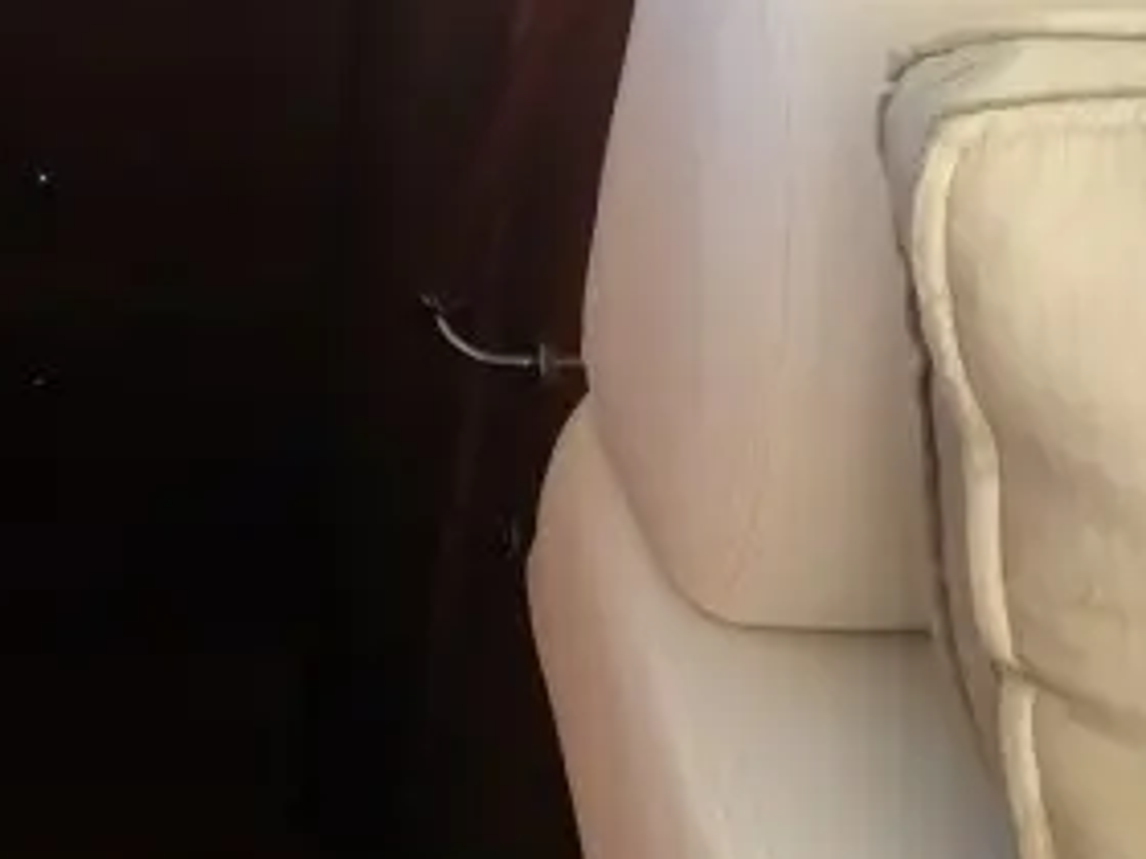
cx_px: -139
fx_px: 2748
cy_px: -16
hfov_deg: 22.2
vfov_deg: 17.3
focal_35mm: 83
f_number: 2.2
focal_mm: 4.15
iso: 25
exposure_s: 1/40
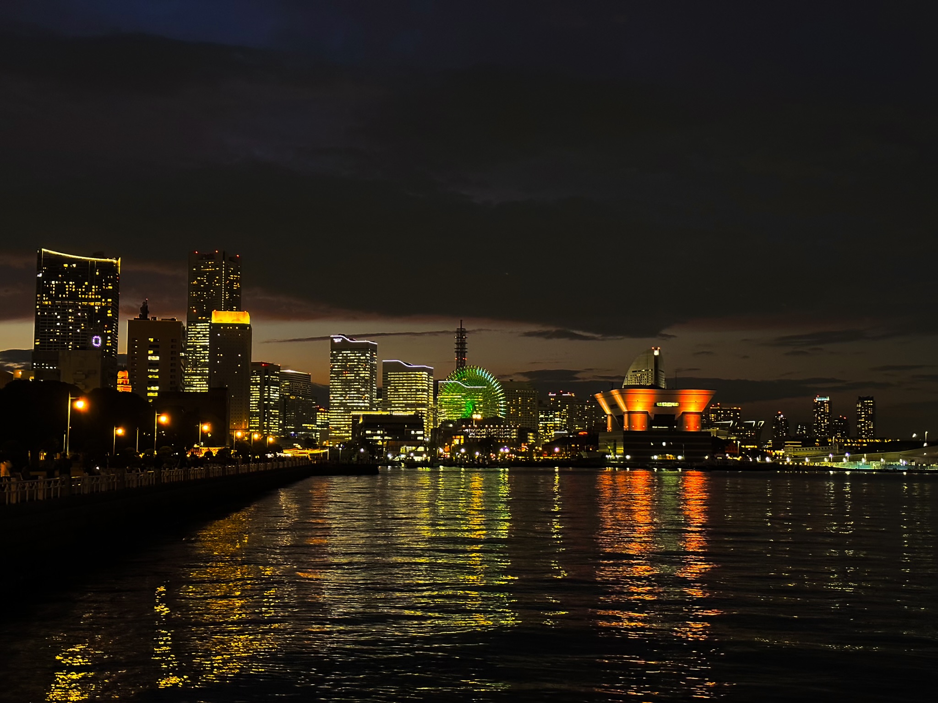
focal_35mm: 48
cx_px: 469
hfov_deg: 39.7
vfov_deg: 30.3
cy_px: 352
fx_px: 1301
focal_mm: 6.86
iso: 640
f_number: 1.78
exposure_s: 1/20
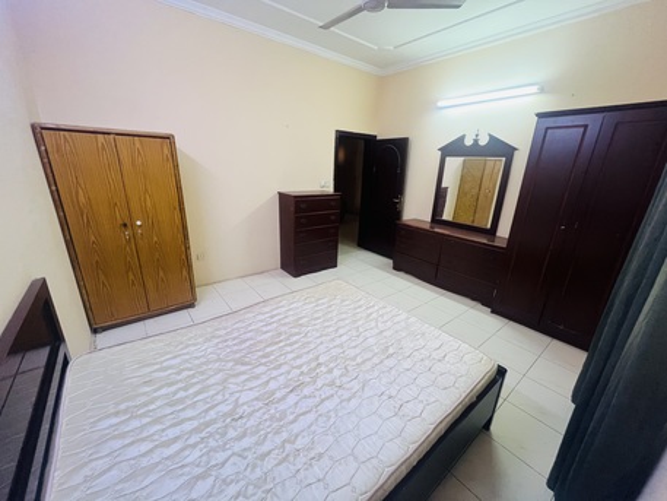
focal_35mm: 13
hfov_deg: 106.2
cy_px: 250
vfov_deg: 89.9
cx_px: 334
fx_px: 251
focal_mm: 1.57
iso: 400
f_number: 1.8
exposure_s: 1/50
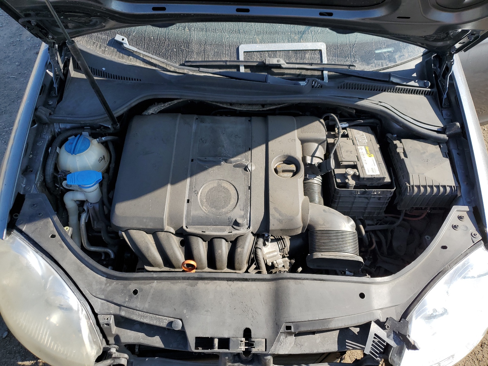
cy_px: 183
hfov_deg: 67.3
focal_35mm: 26
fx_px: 367
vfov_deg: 53.1
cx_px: 244
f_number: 1.5
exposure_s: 1/1111
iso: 50
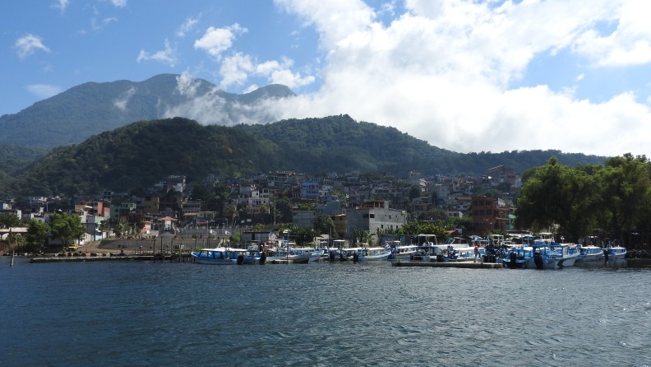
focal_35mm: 33
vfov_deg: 35.7
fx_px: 570
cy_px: 192
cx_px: 328
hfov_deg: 59.5
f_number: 3.5
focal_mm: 5.4
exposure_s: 1/1600
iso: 100
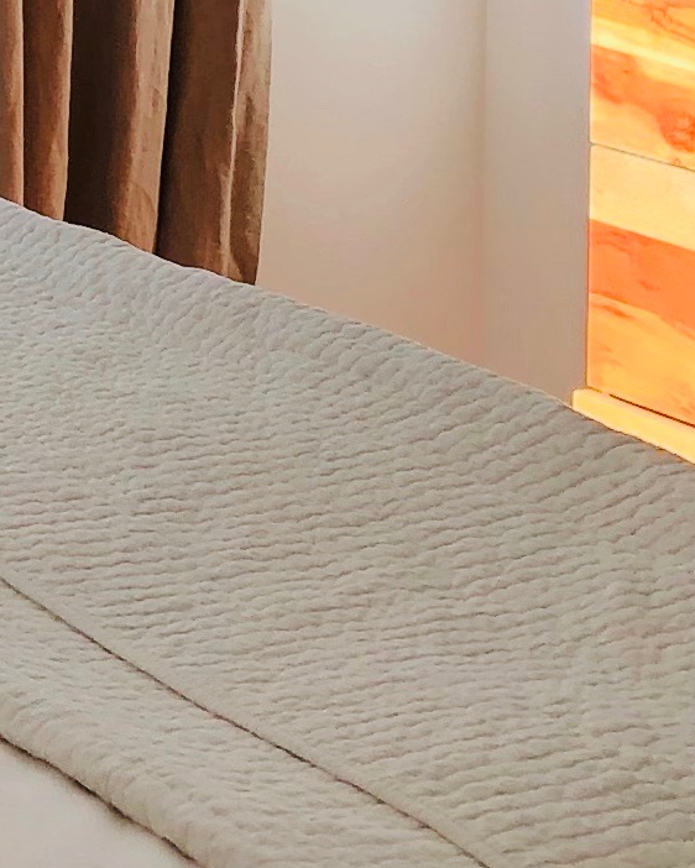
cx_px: -512
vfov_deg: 12.0
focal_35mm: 157
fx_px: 4035
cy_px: -187
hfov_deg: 9.4
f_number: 1.8
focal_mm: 3.99
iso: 20
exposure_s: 1/148
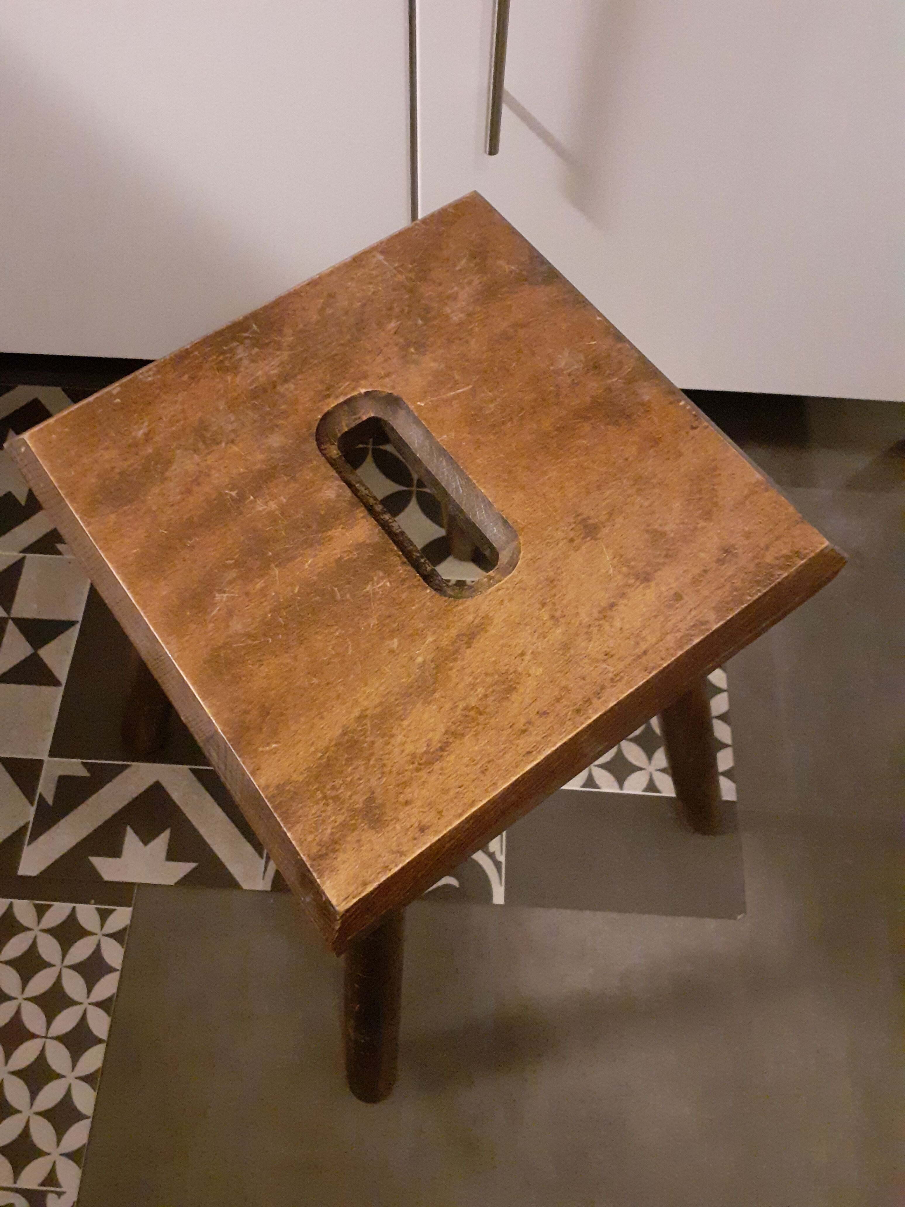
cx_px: 452
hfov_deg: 51.4
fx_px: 941
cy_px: 604
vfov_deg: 65.3
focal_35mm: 27
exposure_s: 1/20
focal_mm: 3.6
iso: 1000
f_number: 1.9
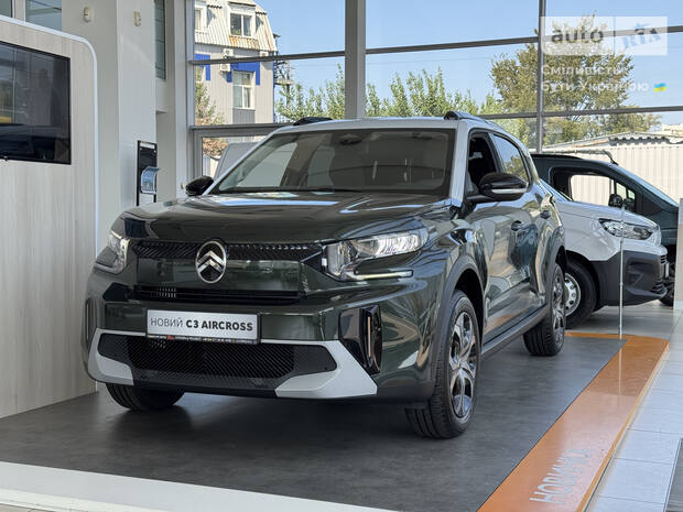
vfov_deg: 30.3
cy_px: 256
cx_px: 342
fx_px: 947
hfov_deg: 39.7
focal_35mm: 48
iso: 80
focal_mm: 6.76
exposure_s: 1/510
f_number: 1.78
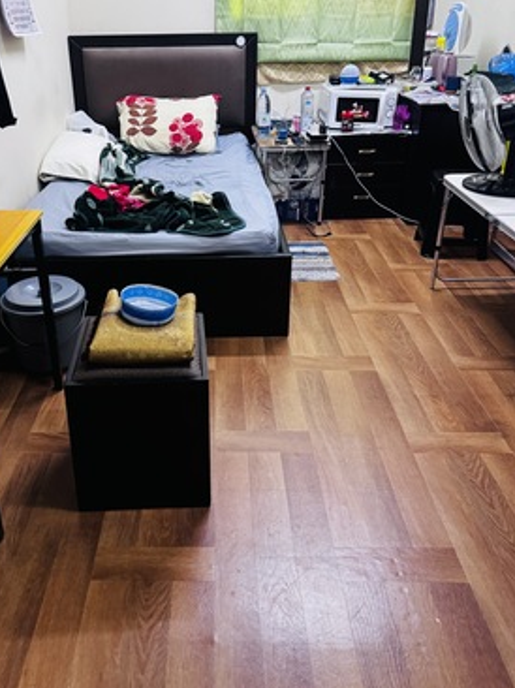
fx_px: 596
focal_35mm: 30
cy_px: 275
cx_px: 208
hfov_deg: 46.5
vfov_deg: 59.5
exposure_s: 1/60
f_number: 1.78
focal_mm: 6.76
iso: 400
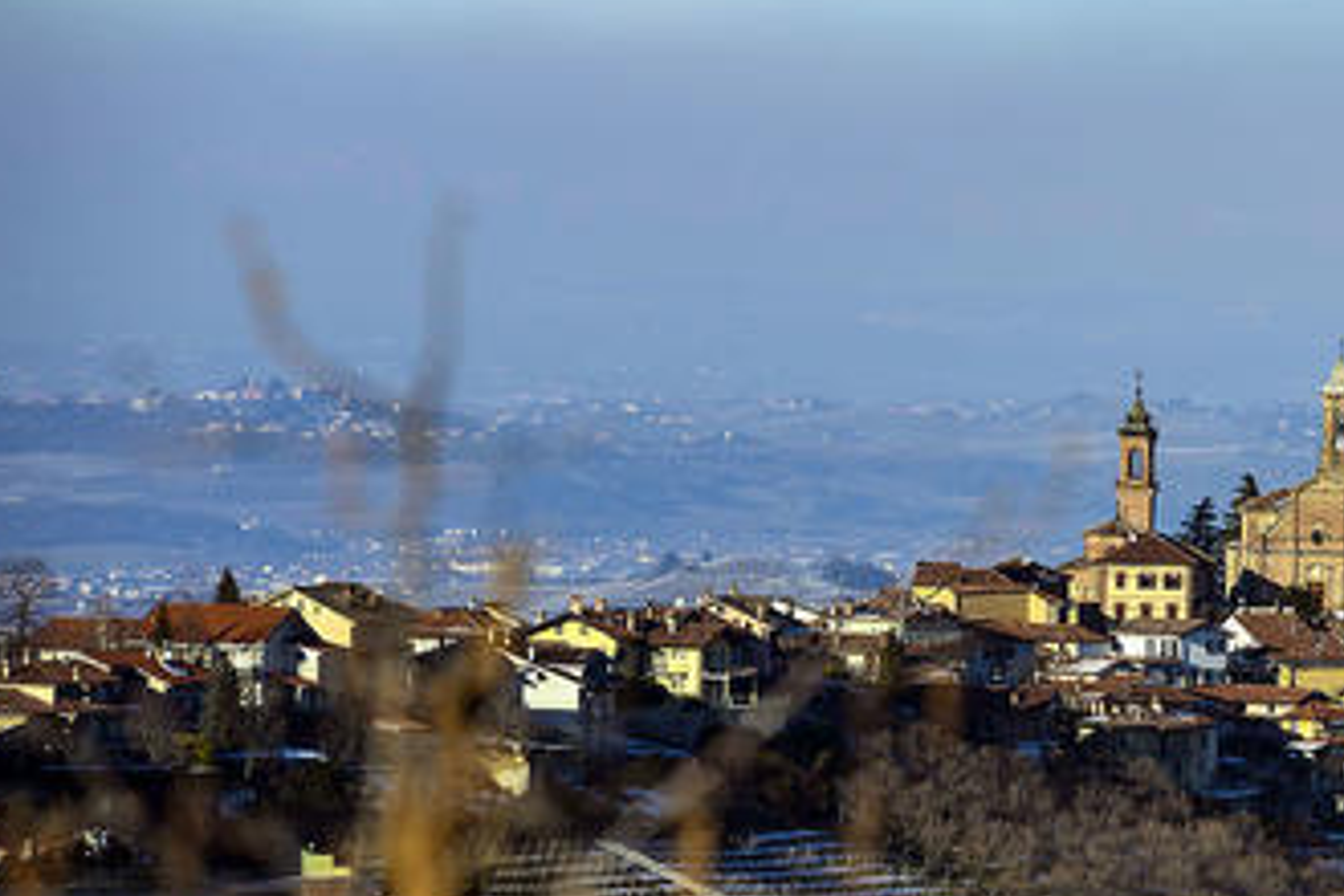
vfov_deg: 3.8
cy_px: 497
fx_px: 13588
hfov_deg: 5.7
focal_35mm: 364
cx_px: 1197
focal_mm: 200
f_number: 7.1
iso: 50
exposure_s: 1/200
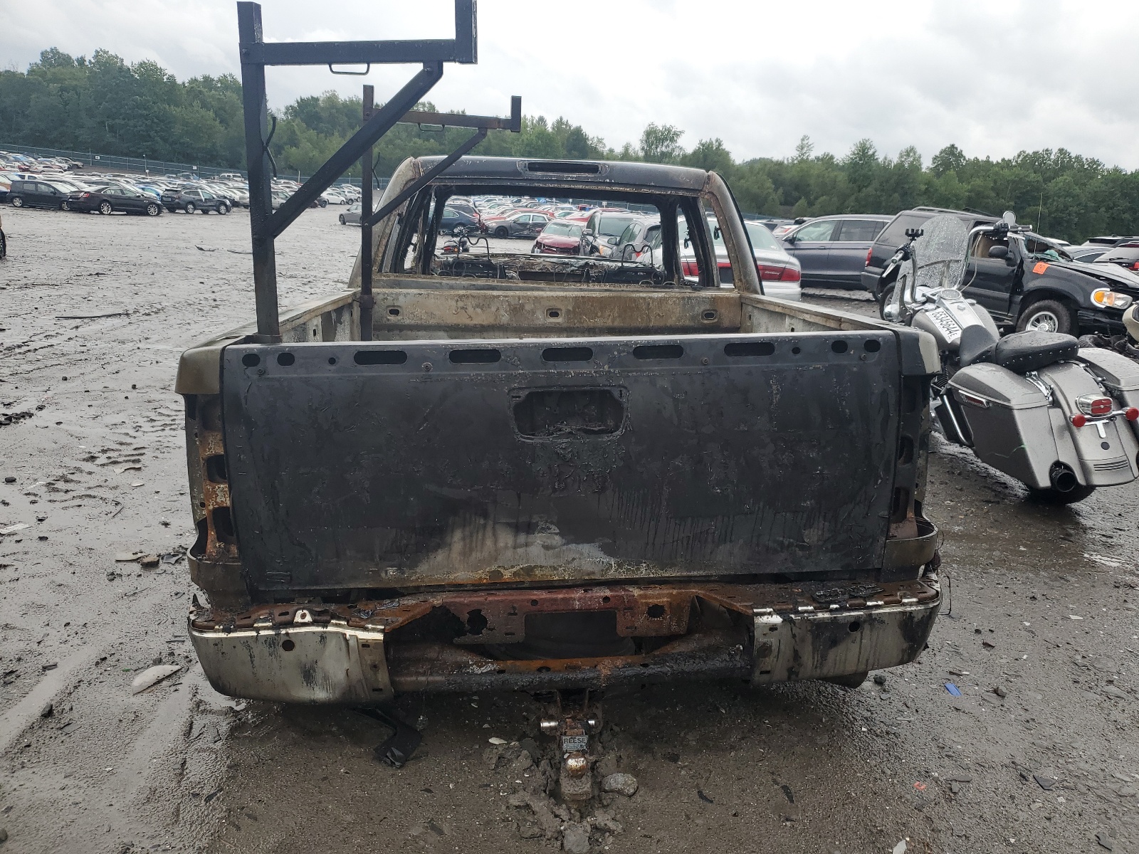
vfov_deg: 53.1
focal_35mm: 26
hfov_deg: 67.3
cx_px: 570
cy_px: 427
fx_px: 856
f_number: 1.5
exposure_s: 1/222
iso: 50
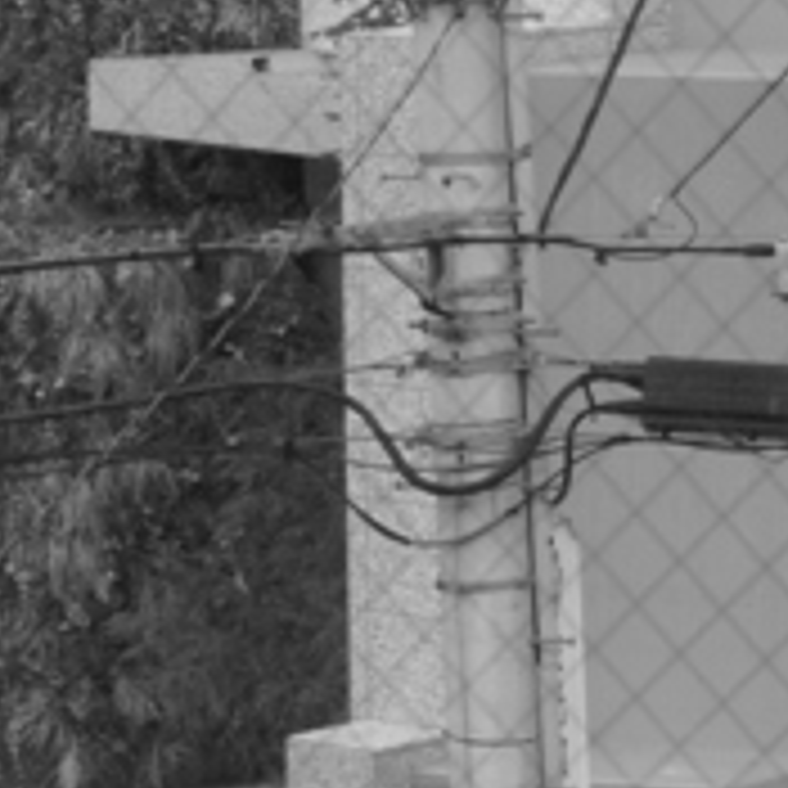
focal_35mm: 204
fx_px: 5254
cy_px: 1081
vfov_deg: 8.4
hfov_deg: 8.6
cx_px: 117
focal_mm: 24.2
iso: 400
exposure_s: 1/250
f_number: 7.1
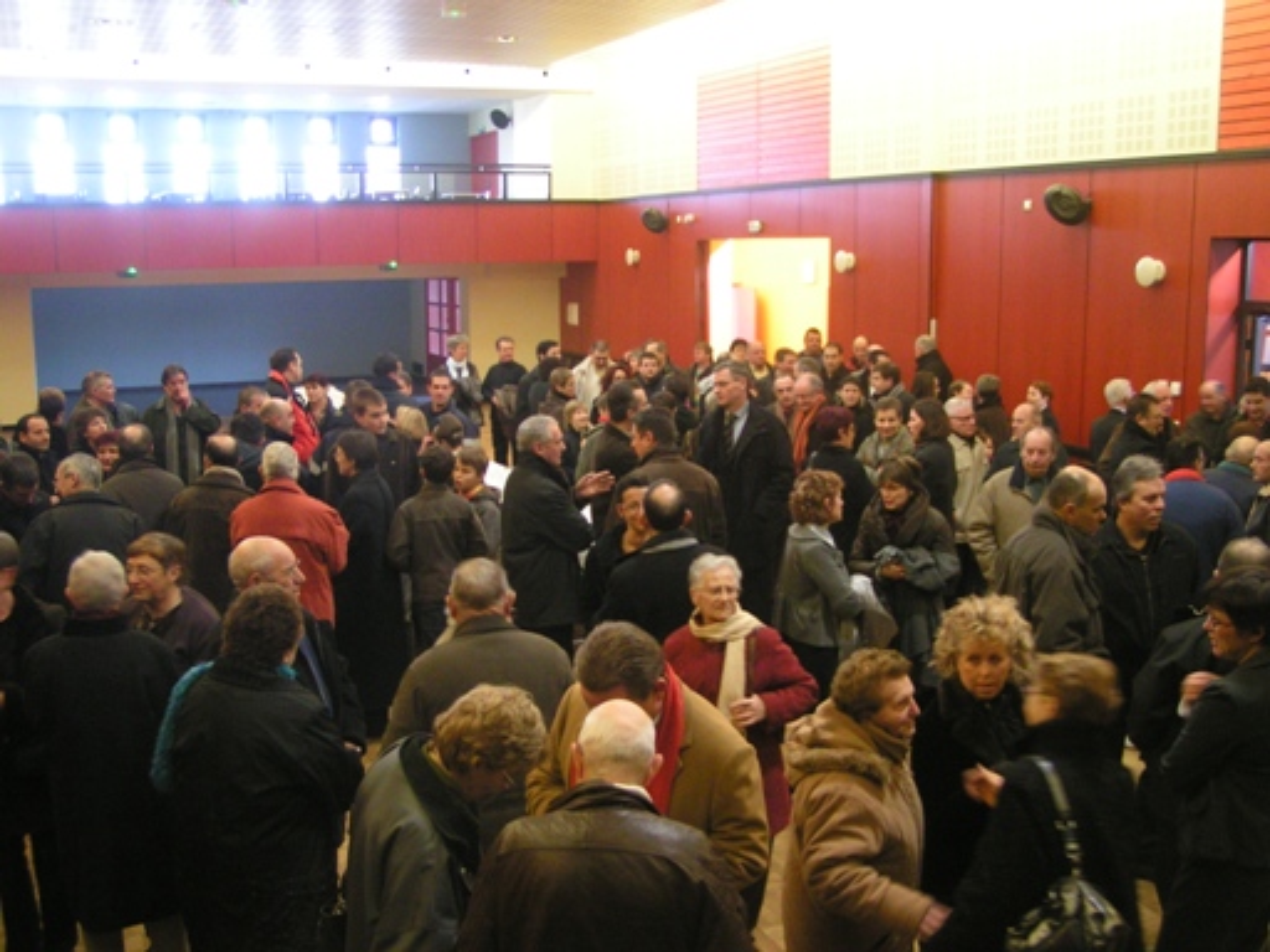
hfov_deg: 49.0
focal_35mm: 38
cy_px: 476
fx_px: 1394
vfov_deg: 37.7
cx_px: 635
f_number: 2.8
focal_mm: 5.8
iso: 200
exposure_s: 1/15
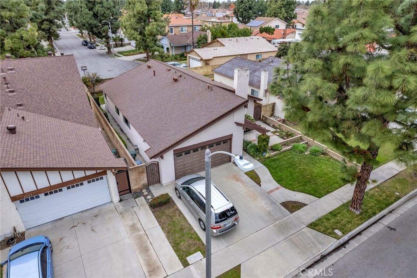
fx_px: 255
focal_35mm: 22
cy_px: 139
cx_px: 208
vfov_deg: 57.2
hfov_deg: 78.6
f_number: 2.8
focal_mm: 8.38
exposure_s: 1/25
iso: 100
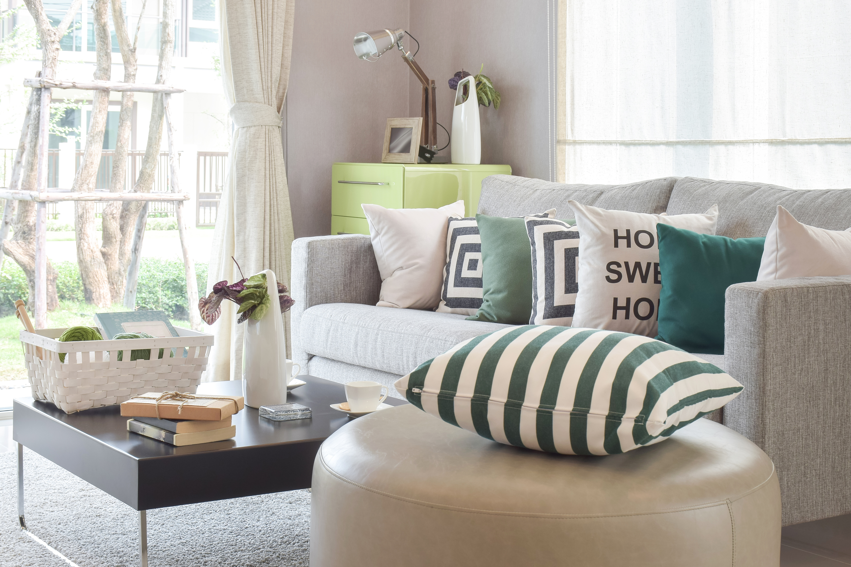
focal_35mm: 57
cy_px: 284
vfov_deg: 23.8
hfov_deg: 35.1
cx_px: 426
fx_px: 1347
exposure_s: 1/13
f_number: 11
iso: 100
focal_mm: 38
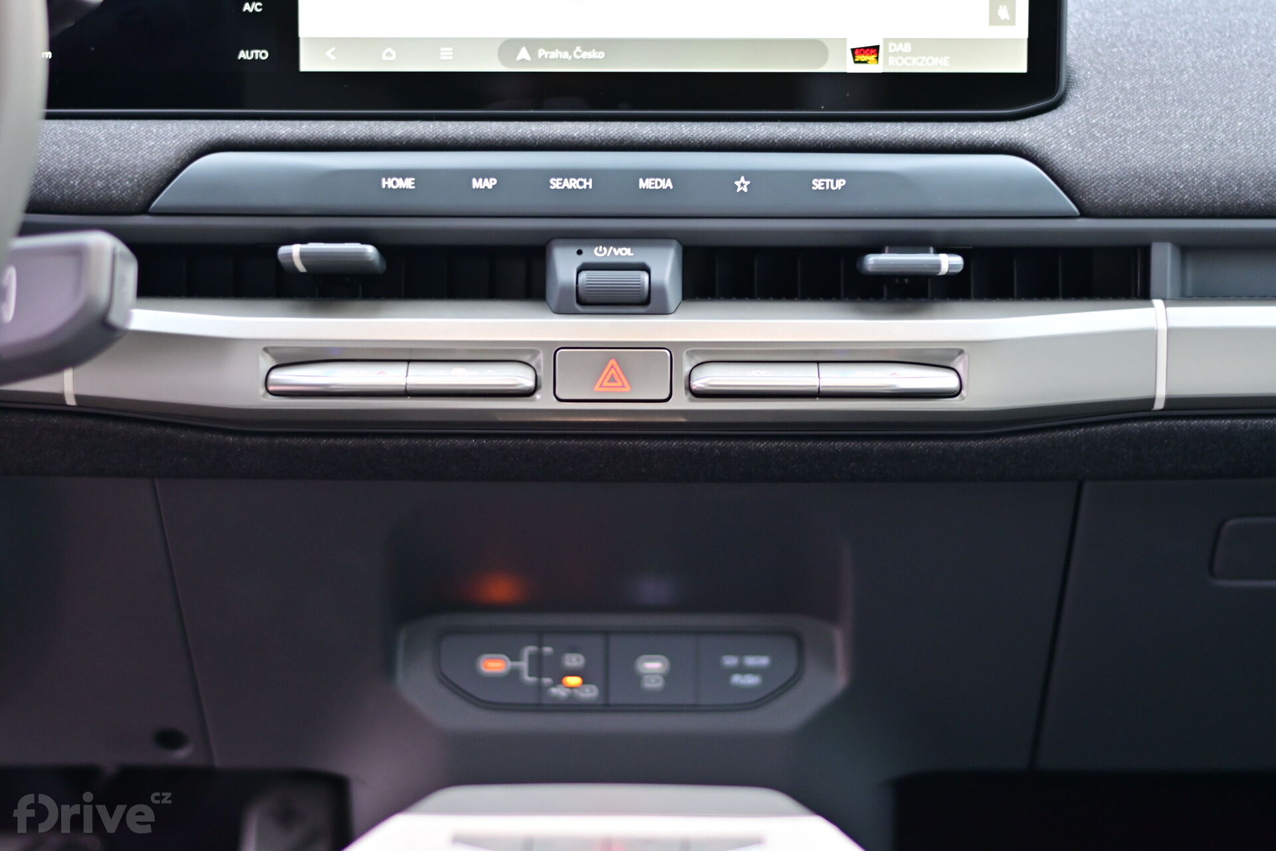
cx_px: 638
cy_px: 426
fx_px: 2658
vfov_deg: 18.2
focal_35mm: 75
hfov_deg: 27.0
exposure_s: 1/60
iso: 400
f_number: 2
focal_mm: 50
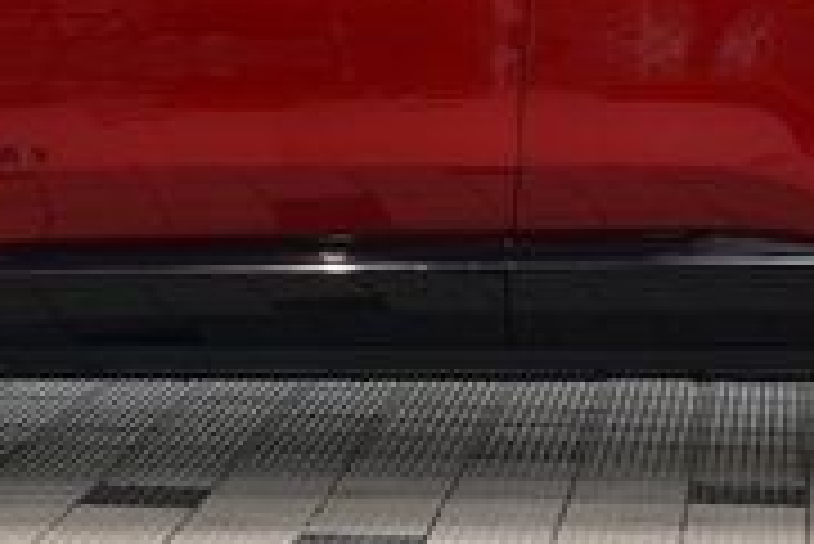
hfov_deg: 11.4
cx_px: 355
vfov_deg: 7.6
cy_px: -74
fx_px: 4073
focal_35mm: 180
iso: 500
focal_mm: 34
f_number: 6.3
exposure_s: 1/15
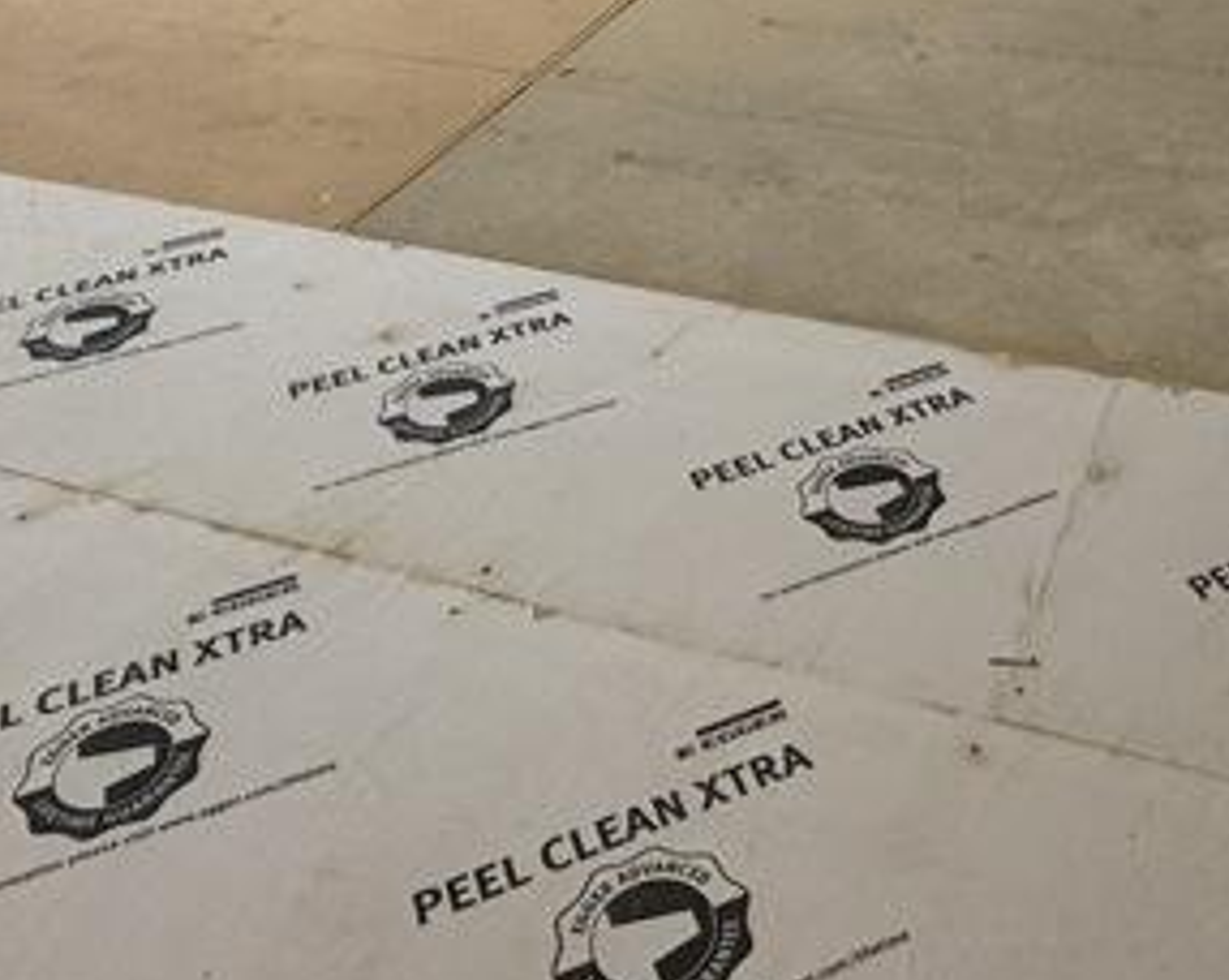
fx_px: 1780
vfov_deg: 23.2
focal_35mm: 49
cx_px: 920
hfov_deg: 37.2
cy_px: -576
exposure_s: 1/195
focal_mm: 2.22
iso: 40
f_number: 2.2
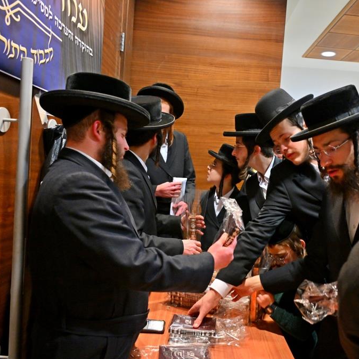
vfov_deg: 52.5
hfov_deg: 52.0
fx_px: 364
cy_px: 181
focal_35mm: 31
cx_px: 225
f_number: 4
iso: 1600
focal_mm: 24
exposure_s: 1/100
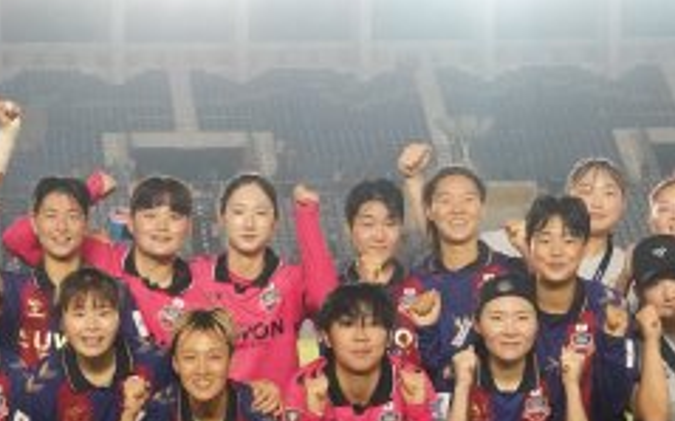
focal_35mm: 123
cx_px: 138
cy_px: 295
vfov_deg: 10.6
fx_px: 2261
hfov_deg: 16.9
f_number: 5
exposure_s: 1/1600
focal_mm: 36
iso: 10000
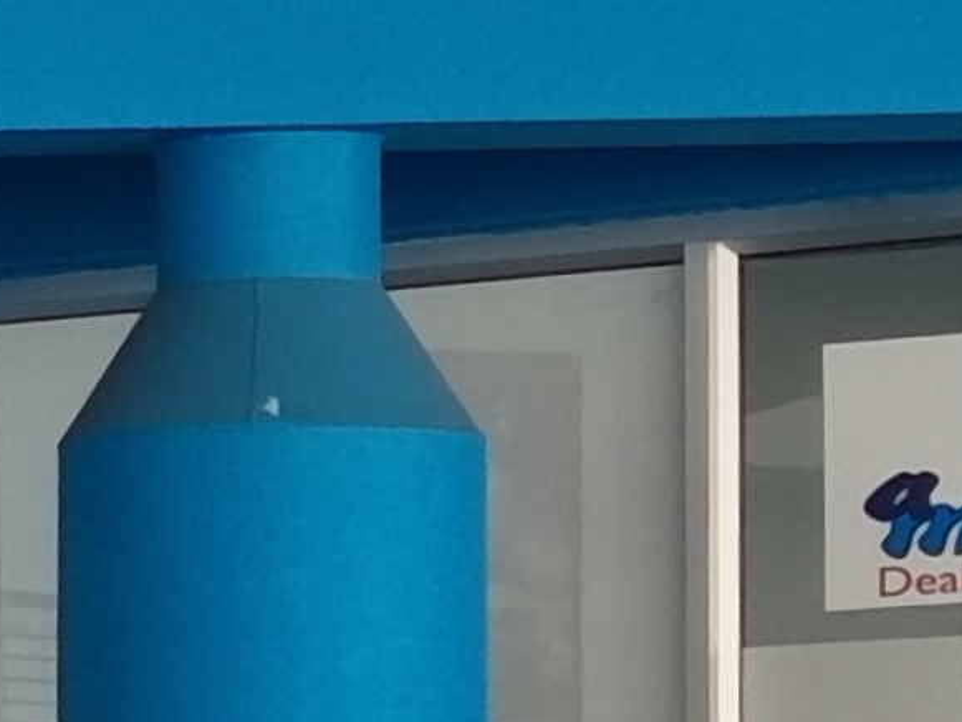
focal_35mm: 176
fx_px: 4892
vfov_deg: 8.1
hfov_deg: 9.1
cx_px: -1910
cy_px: 1432
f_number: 1.8
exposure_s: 1/196
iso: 50
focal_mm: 5.4
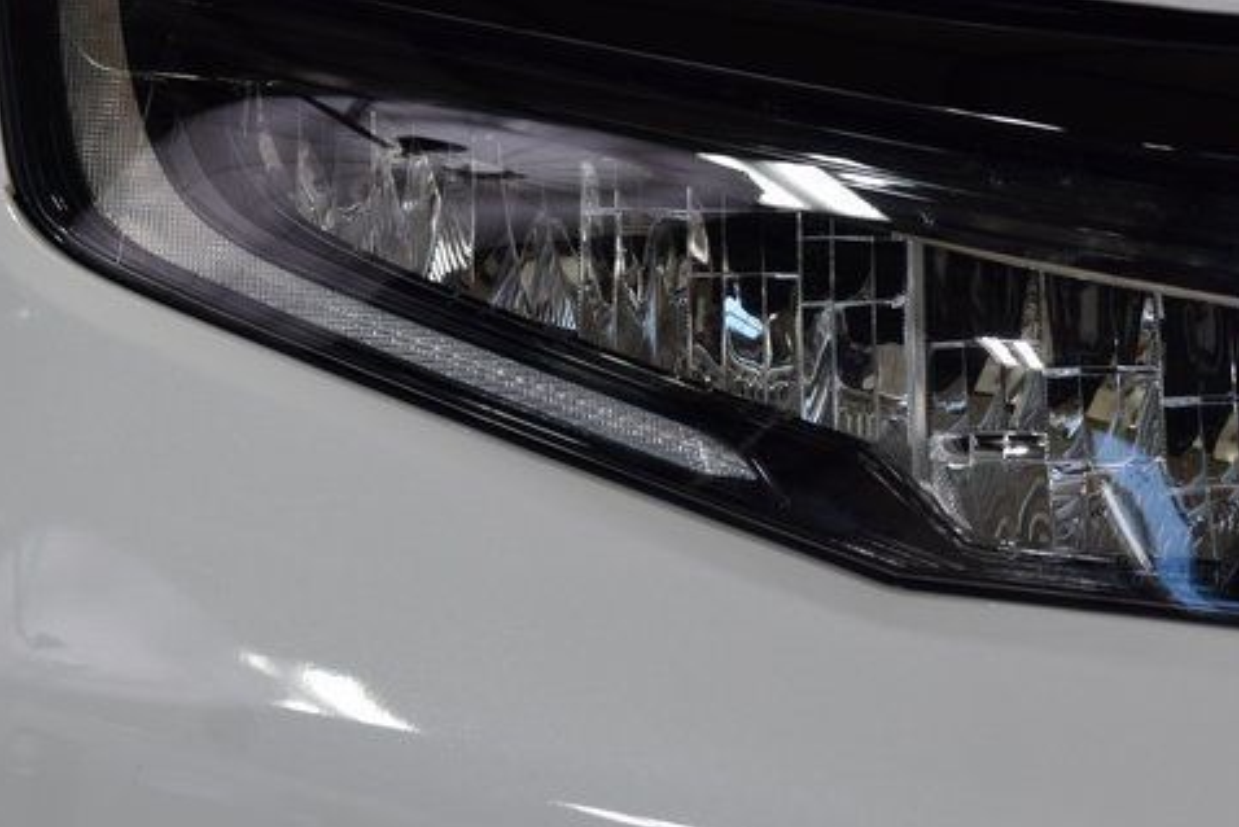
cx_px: 731
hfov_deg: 9.1
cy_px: 302
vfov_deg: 6.1
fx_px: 7746
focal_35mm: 225
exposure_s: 1/40
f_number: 7.1
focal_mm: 70
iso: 400
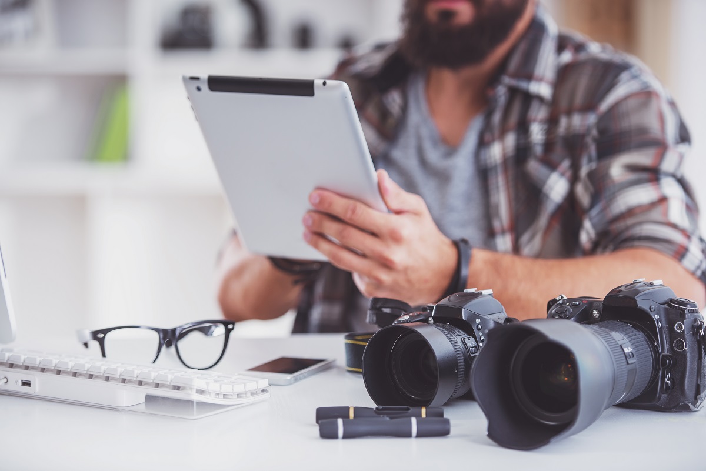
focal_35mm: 122
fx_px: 2393
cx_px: 353
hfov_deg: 16.8
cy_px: 236
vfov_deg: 11.2
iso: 400
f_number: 2.8
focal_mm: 122
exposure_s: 1/320
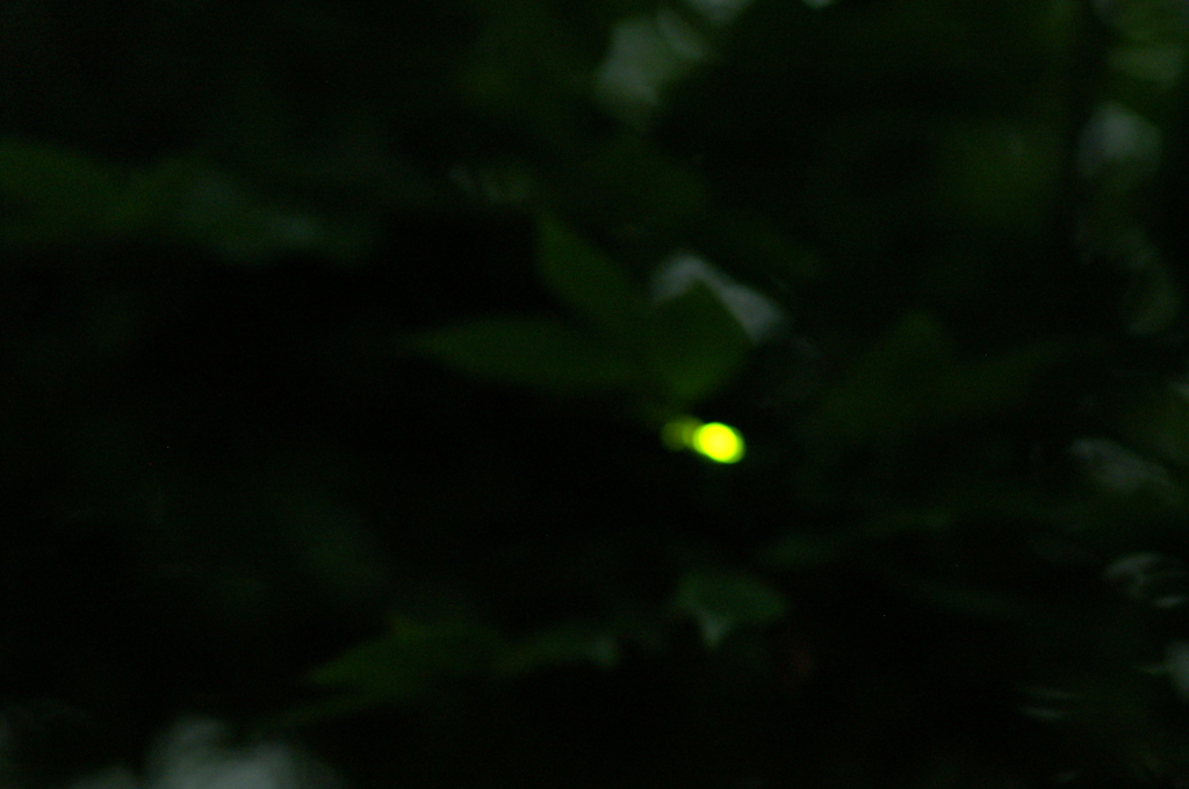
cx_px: 594
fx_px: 4206
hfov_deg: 16.1
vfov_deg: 10.7
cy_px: 394
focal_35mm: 128
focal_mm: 85
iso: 800
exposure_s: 30
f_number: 2
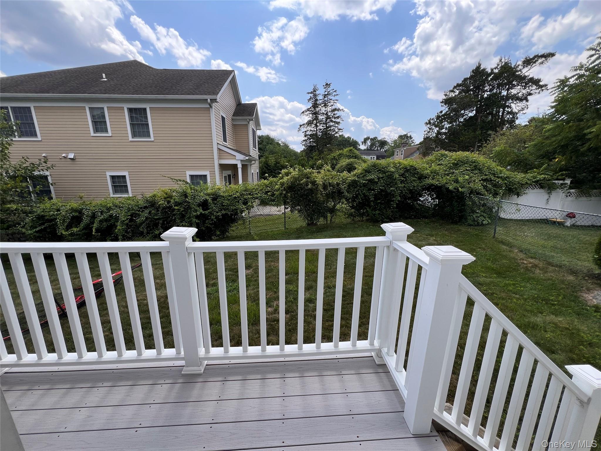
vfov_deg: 89.9
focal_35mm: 13
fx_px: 226
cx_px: 300
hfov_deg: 106.2
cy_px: 226
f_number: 1.8
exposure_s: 1/727
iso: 32
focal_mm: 1.57
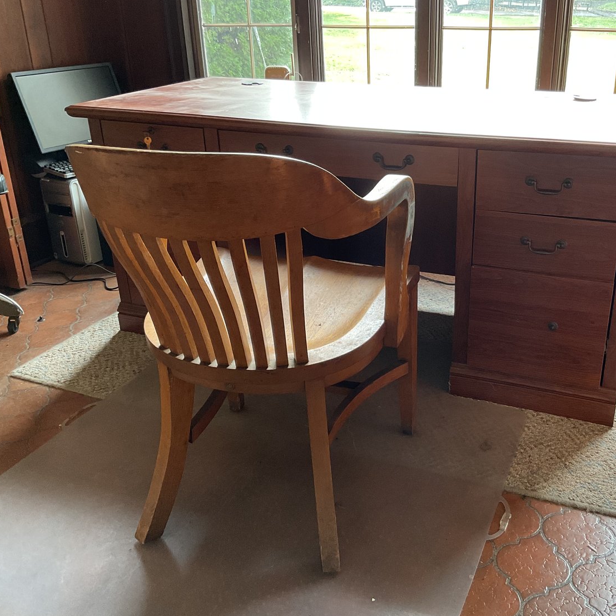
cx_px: 388
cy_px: 312
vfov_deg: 47.2
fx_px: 705
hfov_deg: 46.8
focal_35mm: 35
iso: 64
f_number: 1.8
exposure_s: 1/60
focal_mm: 3
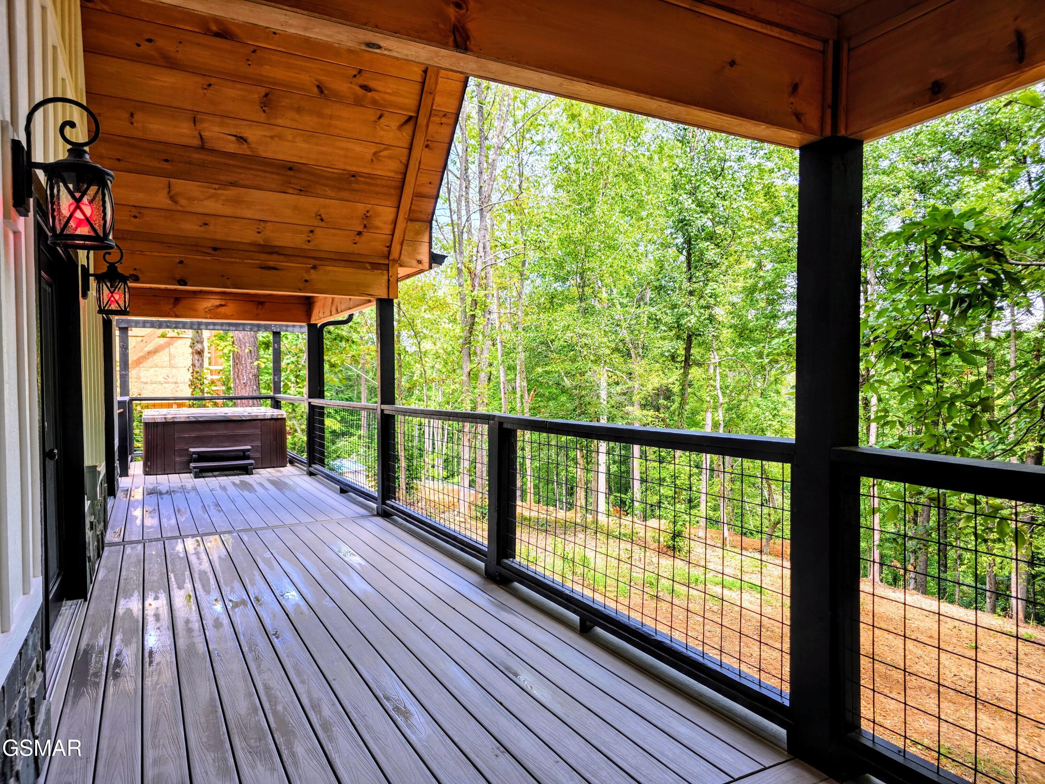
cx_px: 522
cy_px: 392
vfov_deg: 58.9
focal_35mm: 23
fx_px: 694
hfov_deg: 73.9
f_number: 1.7
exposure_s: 1/120
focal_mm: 6.3
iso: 20
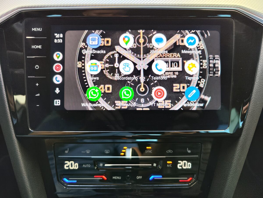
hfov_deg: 73.9
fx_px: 175
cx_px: 132
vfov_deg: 58.9
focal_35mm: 23
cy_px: 99
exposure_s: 1/100
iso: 224
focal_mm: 7.01
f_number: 1.69
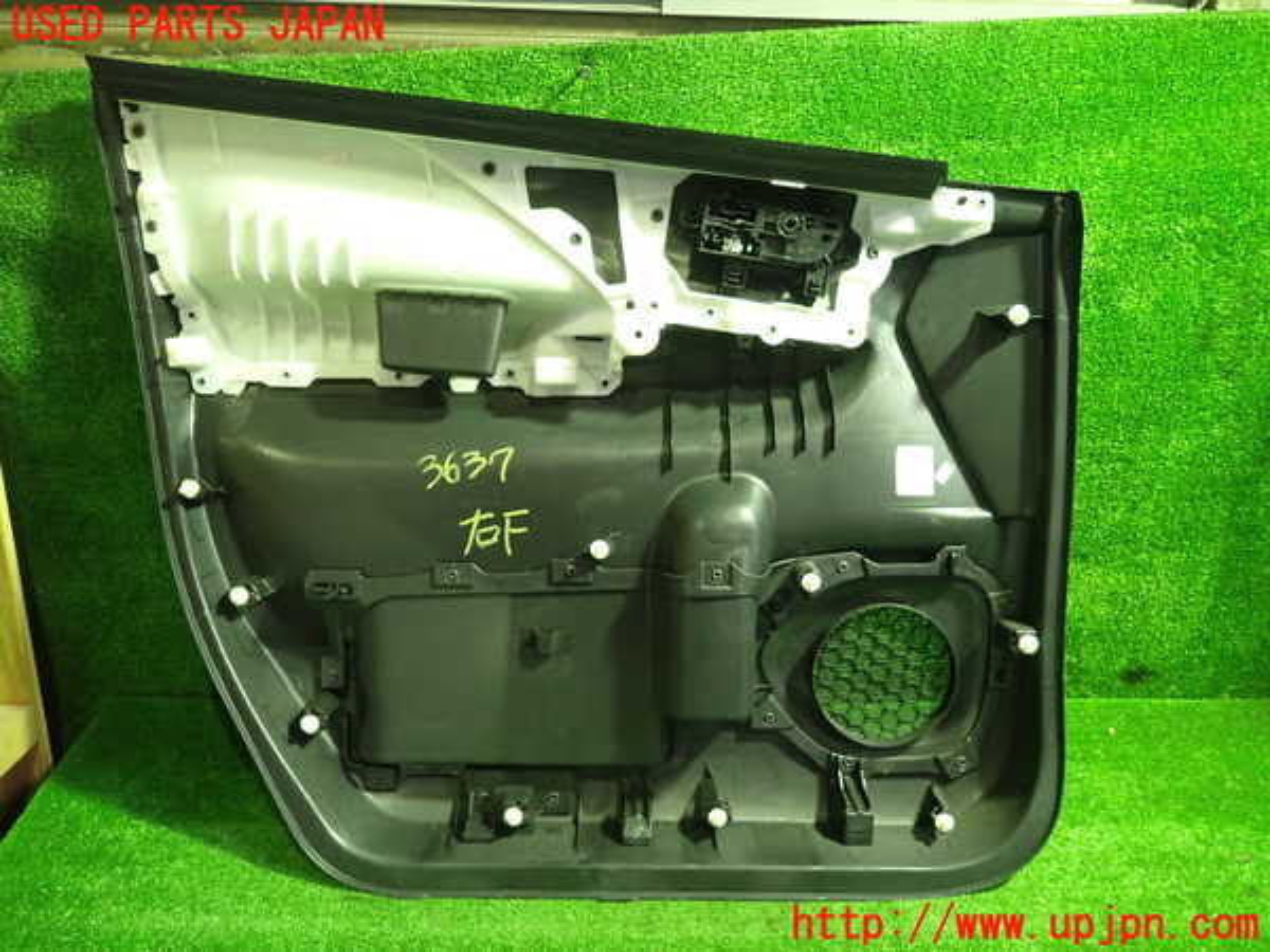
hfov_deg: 69.4
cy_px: 476
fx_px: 917
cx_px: 635
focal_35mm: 25
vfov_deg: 54.9
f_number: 2
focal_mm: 4.5
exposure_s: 1/30
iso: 500
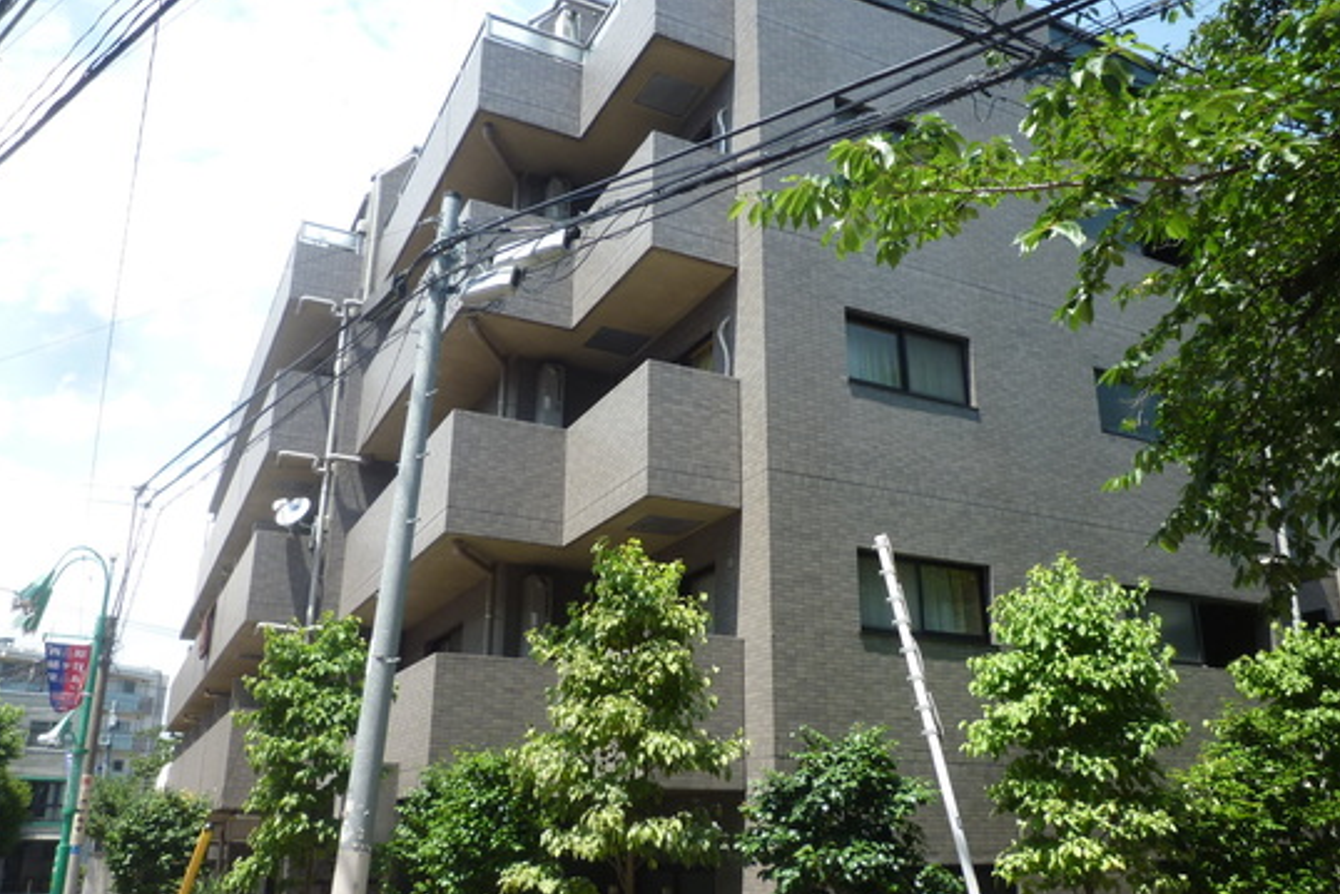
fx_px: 1080
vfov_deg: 45.0
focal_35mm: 29
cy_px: 463
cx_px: 697
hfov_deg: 63.6
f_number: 2.8
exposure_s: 1/400
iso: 80
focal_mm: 4.4
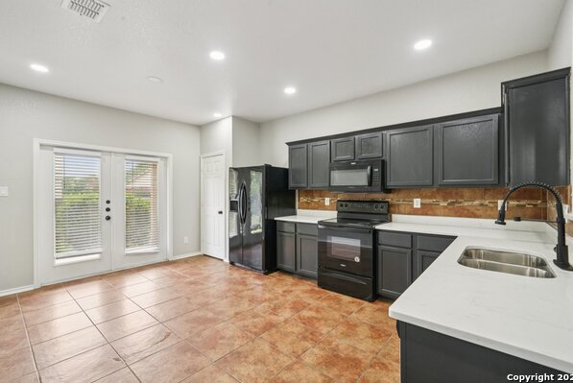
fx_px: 239
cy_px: 190
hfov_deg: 100.3
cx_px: 276
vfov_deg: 77.4
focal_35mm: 15
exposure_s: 1/25
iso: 800
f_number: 8
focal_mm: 14
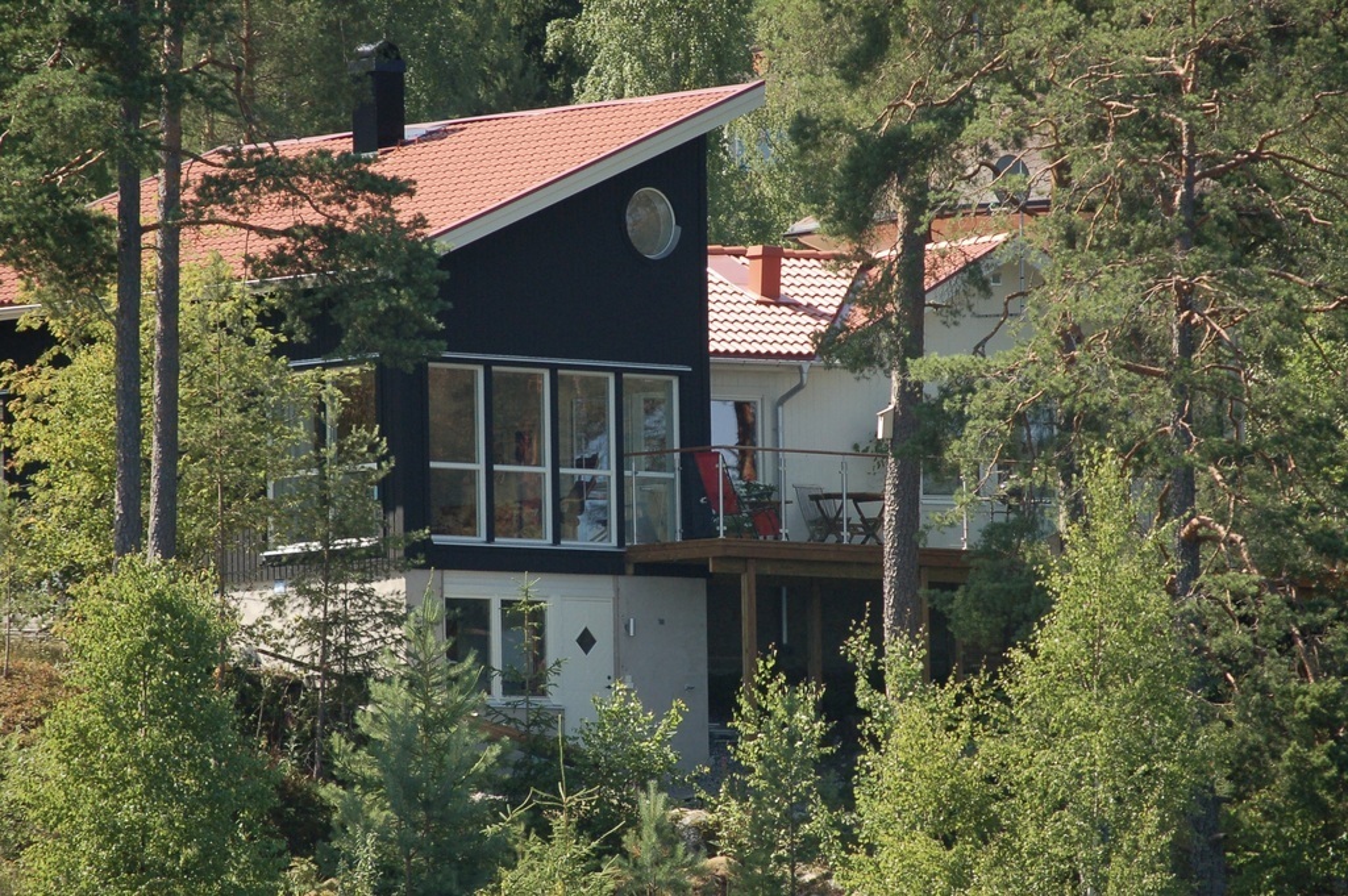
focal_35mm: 270
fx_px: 10102
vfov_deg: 5.1
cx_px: 674
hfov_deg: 7.6
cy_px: 448
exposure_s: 1/400
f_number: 5.6
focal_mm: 180
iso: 800
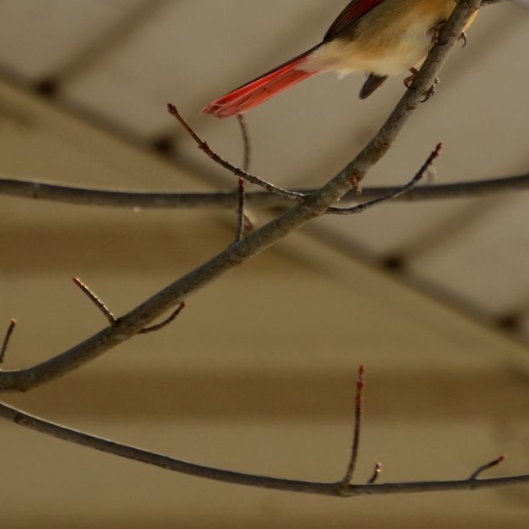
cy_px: -2
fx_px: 17583
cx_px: 437
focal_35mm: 1017
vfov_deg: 1.7
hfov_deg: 1.7
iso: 200
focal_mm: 240
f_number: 6.3
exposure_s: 1/500
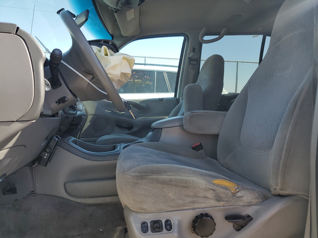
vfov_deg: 53.1
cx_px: 159
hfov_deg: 67.3
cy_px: 119
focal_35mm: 26
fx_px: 239
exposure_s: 1/833
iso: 50
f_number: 1.5
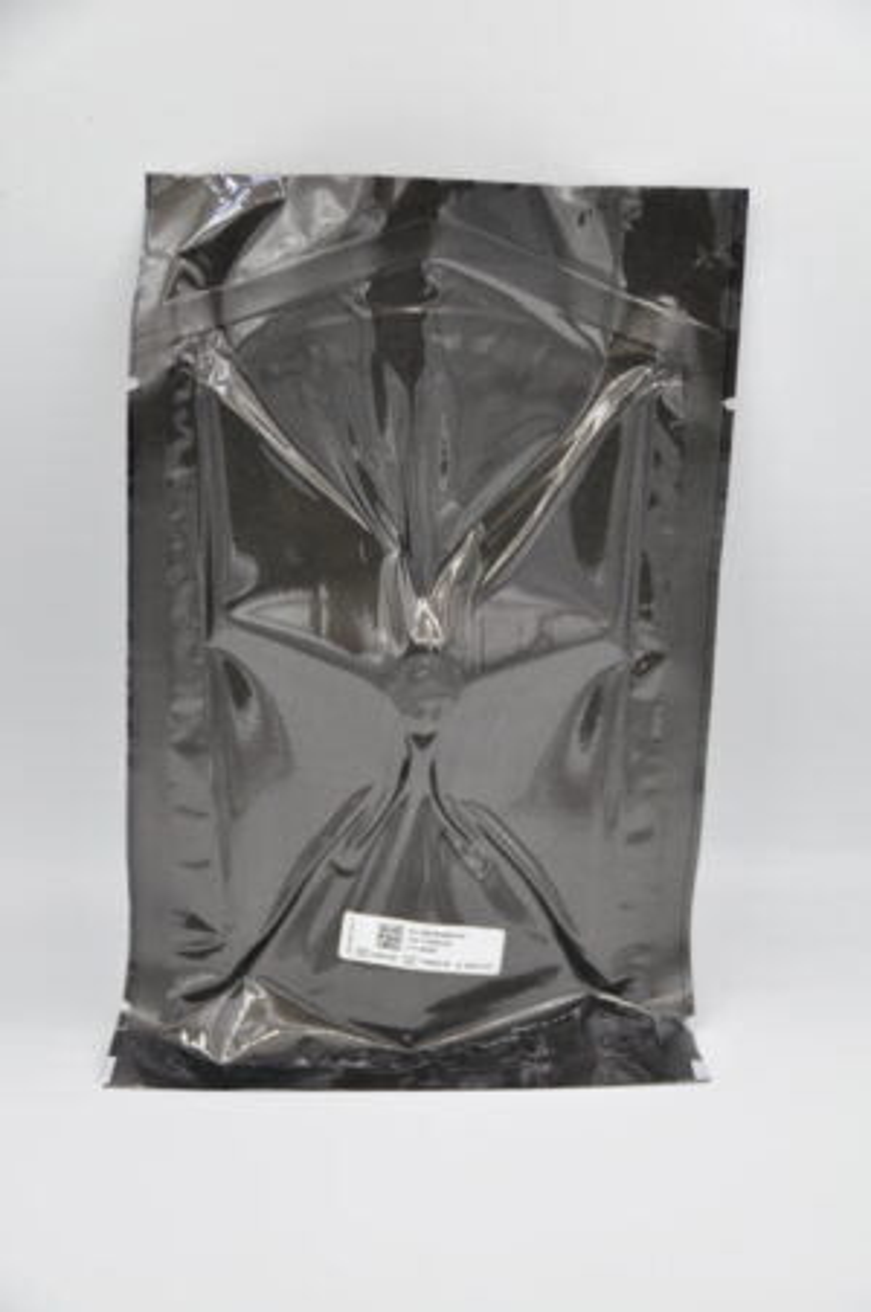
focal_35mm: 51
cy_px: 656
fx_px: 1856
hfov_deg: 26.4
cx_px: 436
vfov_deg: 38.9
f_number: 2.8
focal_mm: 34
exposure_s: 1/250
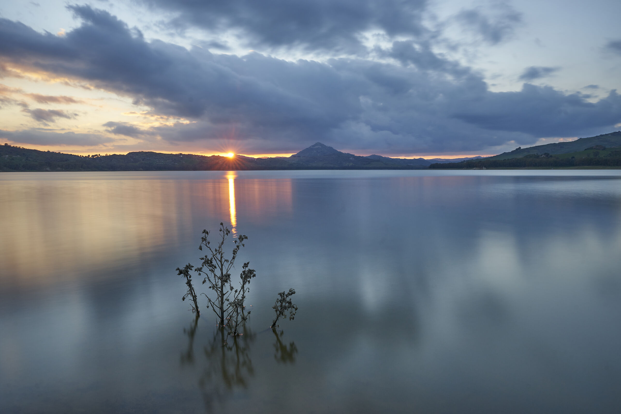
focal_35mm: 25
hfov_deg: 71.3
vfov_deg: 51.1
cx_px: 310
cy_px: 207
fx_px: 433
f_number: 11
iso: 100
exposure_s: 21
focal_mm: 25.1
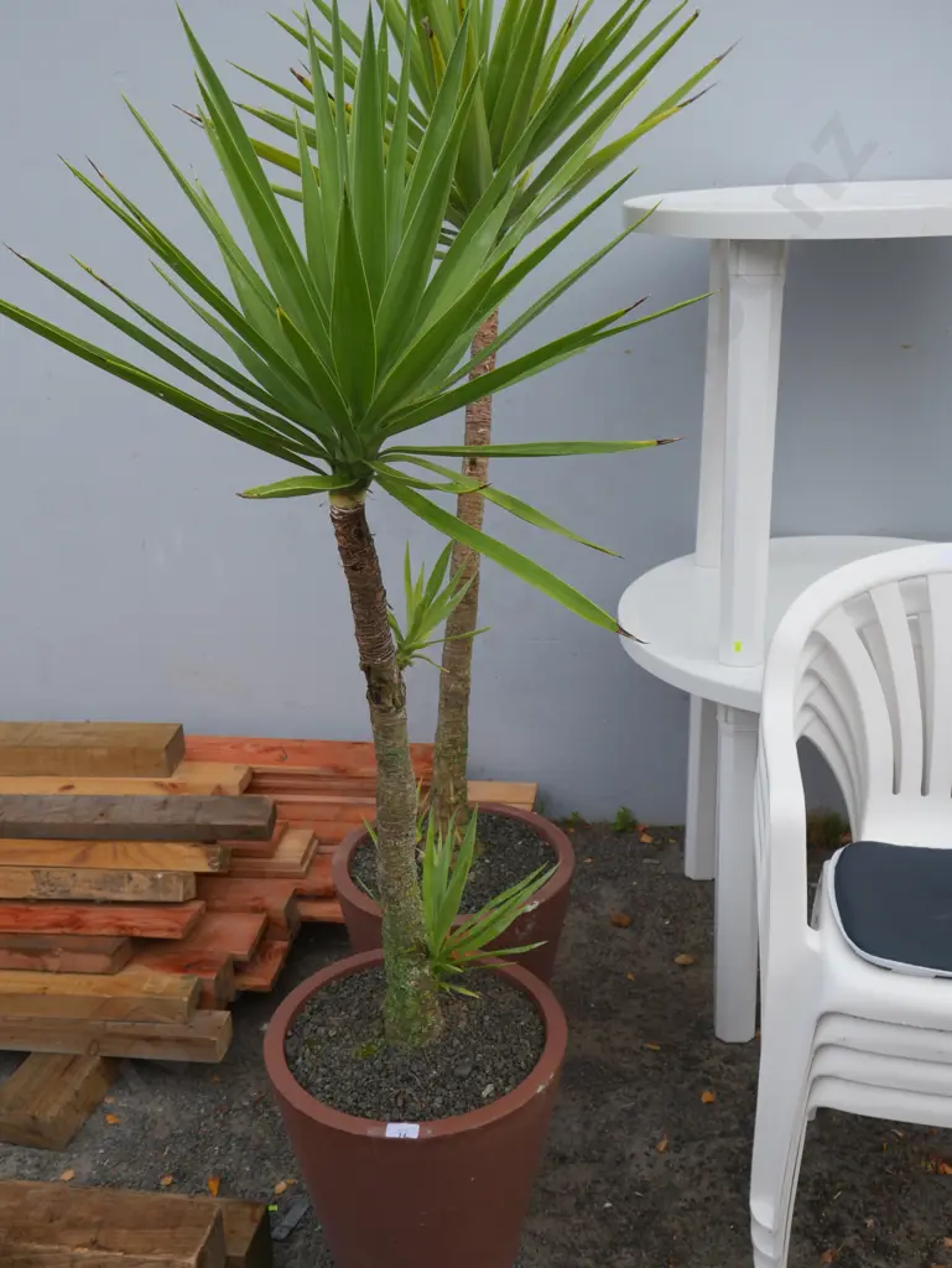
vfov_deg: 53.9
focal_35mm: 34
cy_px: 634
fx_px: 1246
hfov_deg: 41.8
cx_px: 476
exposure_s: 1/160
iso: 200
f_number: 5
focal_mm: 17
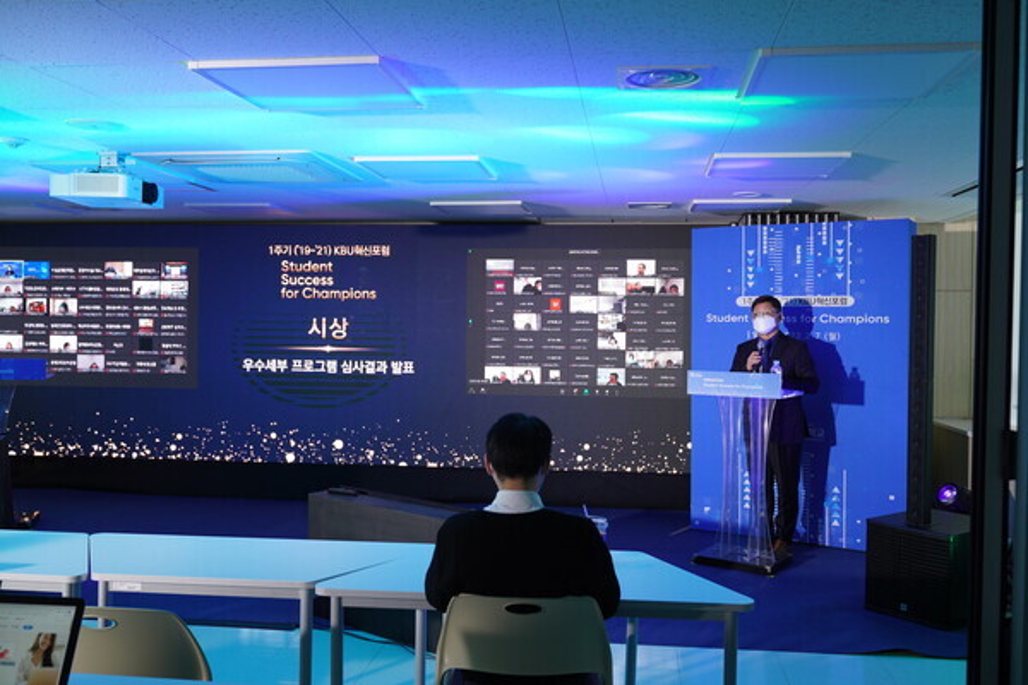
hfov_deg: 57.2
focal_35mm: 33
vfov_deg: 40.0
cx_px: 514
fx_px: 942
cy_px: 342
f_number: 4
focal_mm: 33
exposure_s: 1/125
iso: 800
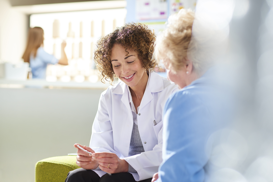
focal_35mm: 85
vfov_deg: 16.1
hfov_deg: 23.9
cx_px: 136
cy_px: 91
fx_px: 645
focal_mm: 85
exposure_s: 1/160
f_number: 3.2
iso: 160
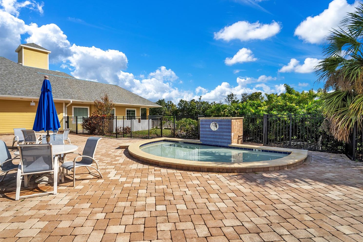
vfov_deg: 77.3
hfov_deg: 100.3
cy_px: 117
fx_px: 151
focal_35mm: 15
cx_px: 172
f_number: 10
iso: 100
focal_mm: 14
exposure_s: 1/320
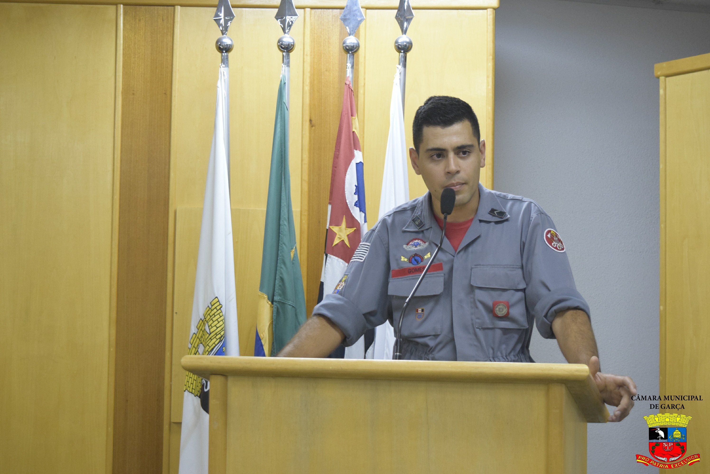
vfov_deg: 21.6
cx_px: 355
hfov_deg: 31.9
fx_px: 1243
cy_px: 237
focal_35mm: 63
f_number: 5
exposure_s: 1/125
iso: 2200
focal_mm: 42
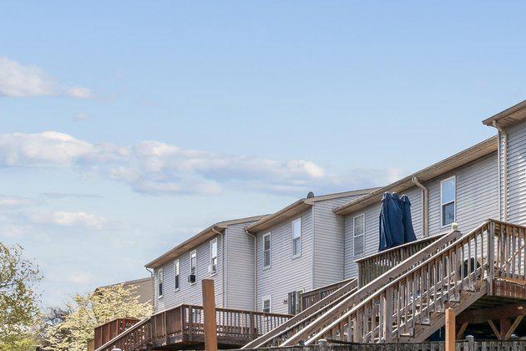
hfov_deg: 33.1
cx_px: 586
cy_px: 302
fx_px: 760
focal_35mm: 52
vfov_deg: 25.3
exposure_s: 1/250
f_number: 10
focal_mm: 16
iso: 200
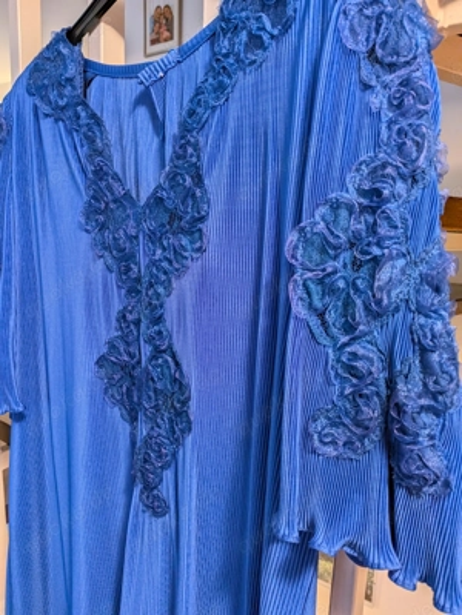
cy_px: 308
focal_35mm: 24
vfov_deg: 71.6
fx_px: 427
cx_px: 231
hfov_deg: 56.8
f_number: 1.7
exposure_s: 1/33.3
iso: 735
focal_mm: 4.53
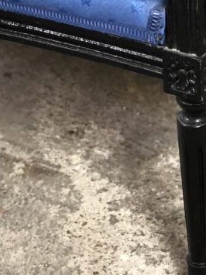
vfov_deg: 12.8
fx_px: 1191
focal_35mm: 150
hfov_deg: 9.9
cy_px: -59
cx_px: 171
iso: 160
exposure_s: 1/25
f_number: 2.4
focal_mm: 6
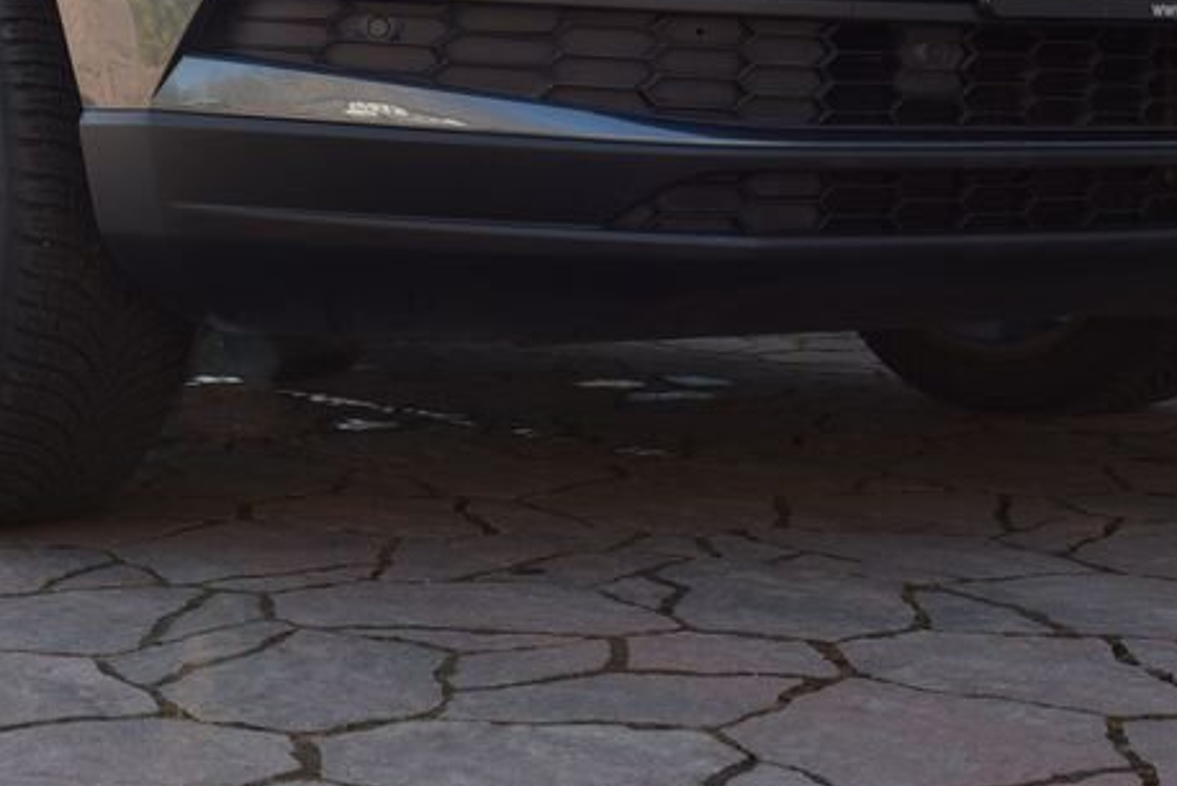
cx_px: 285
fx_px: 2781
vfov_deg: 15.7
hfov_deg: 23.6
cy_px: -64
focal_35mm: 85
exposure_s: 1/250
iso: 500
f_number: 8
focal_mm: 38
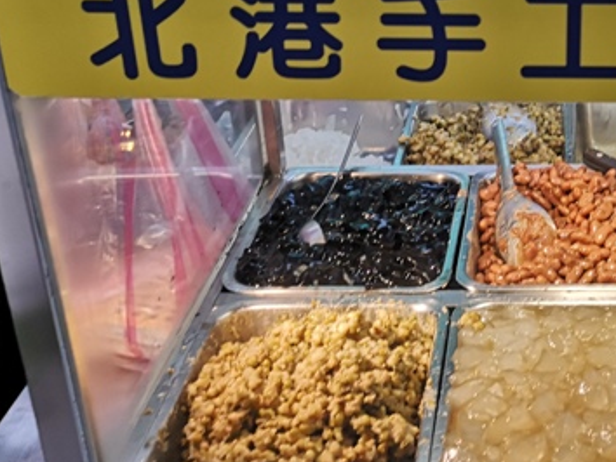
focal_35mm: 61
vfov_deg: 23.8
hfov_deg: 30.3
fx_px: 1086
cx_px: 552
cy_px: 116
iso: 100
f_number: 1.8
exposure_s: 1/120
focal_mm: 3.95
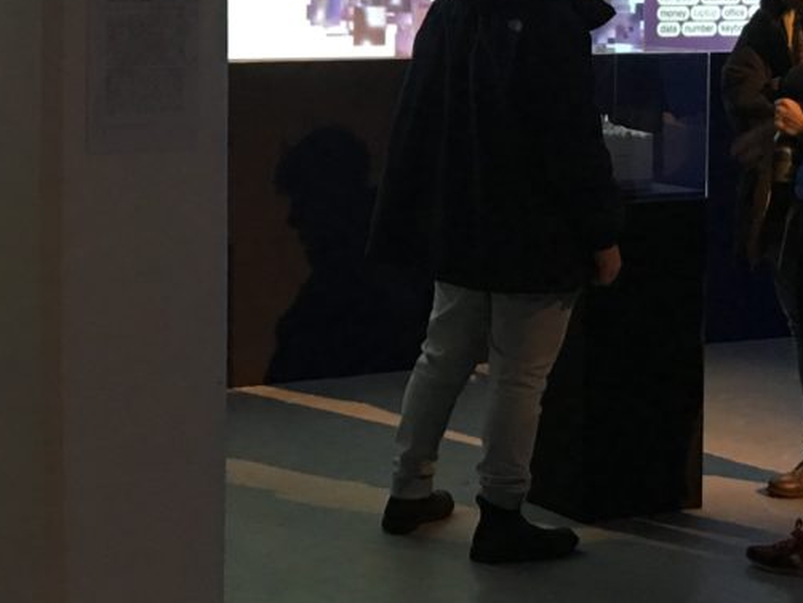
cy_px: 88
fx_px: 2251
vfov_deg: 15.1
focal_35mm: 97
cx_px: 122
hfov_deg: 19.9
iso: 80
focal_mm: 4.15
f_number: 2.2
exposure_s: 1/17
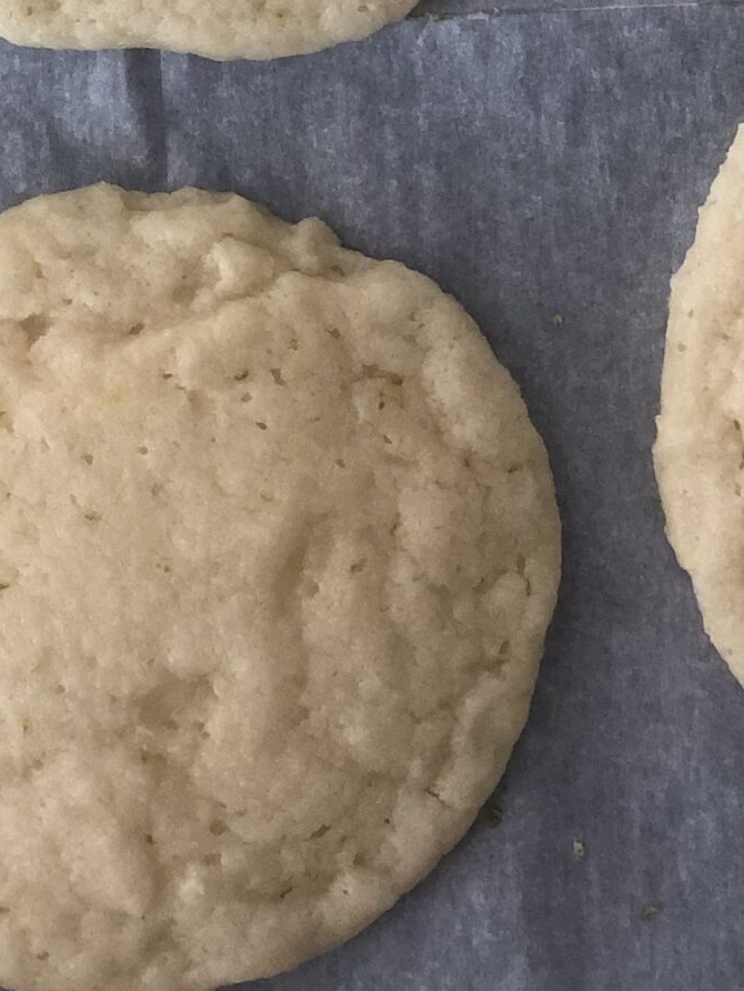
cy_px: -421
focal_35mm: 149
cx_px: 227
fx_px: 4269
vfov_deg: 12.7
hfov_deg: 9.9
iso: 80
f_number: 2.4
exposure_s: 1/60
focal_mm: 6
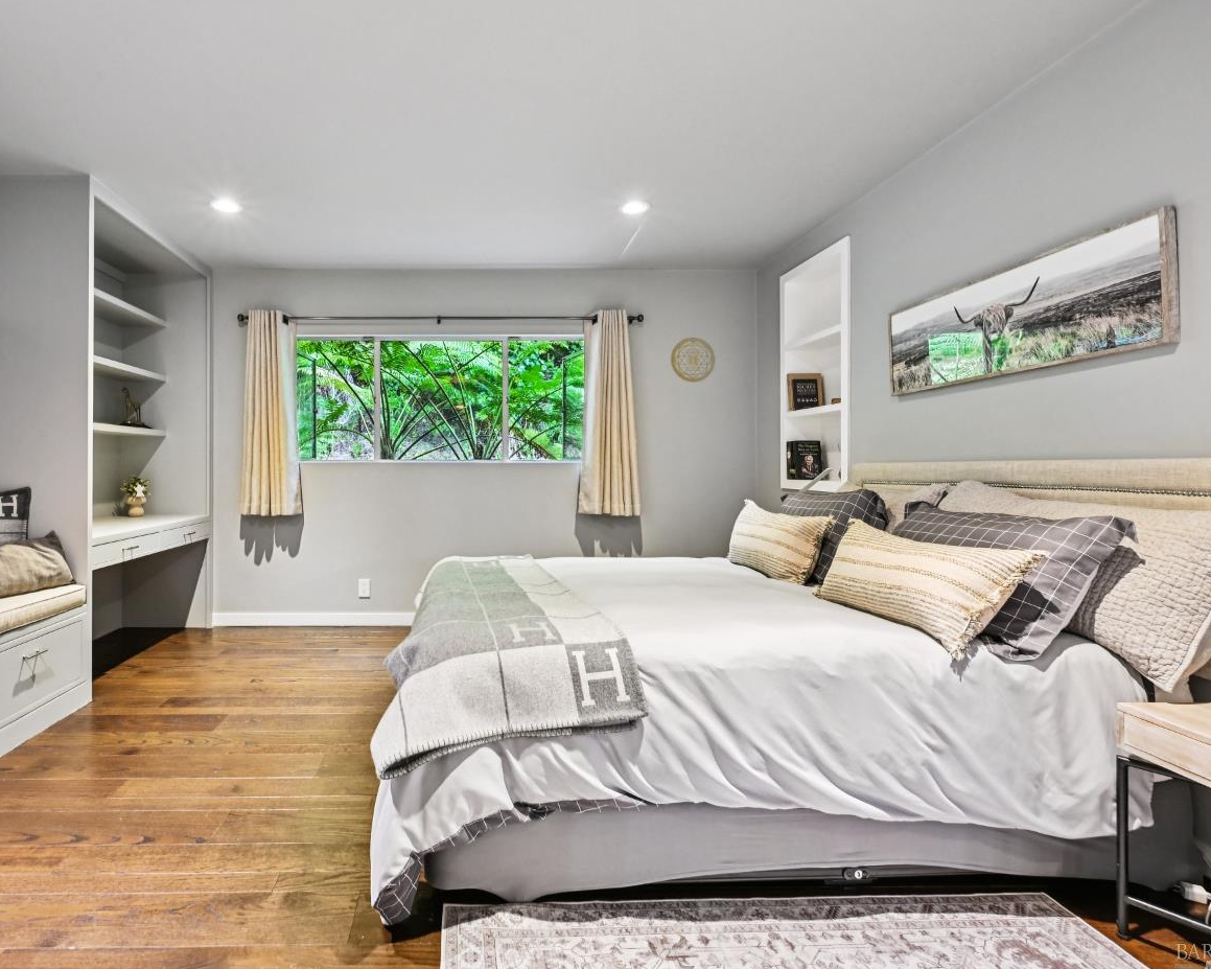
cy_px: 466
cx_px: 478
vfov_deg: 76.9
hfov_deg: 88.4
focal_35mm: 17
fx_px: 609
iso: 1600
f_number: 11
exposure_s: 1/6
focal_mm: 14
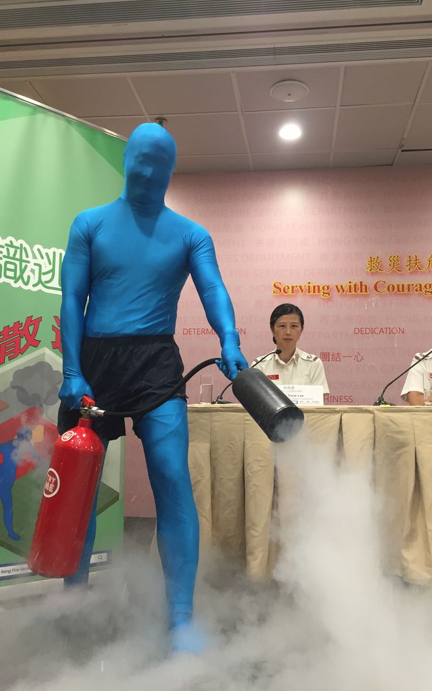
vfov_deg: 61.2
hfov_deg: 40.5
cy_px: 344
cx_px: 238
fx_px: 584
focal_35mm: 31
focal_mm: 4.15
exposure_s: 1/33
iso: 100
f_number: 2.2
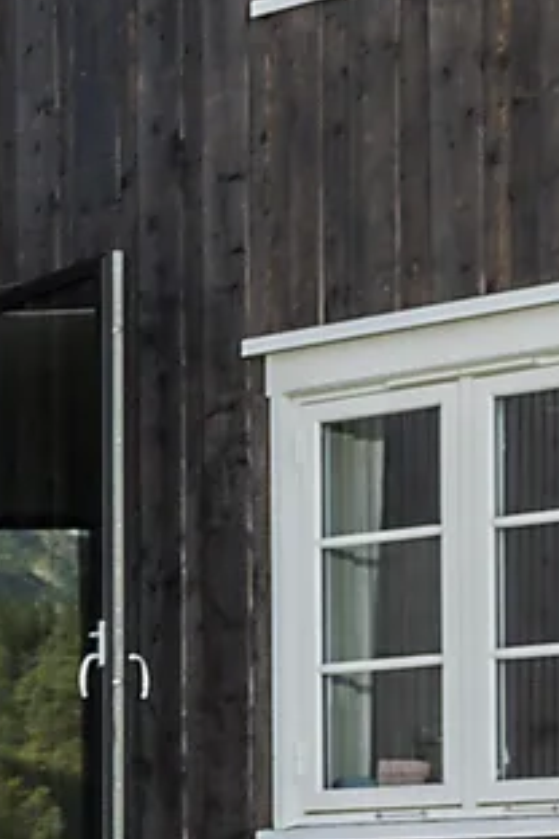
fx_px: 3726
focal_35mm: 160
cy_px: 922
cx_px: -1137
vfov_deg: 12.6
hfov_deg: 7.5
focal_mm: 26
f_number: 11
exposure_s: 1/60
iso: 64
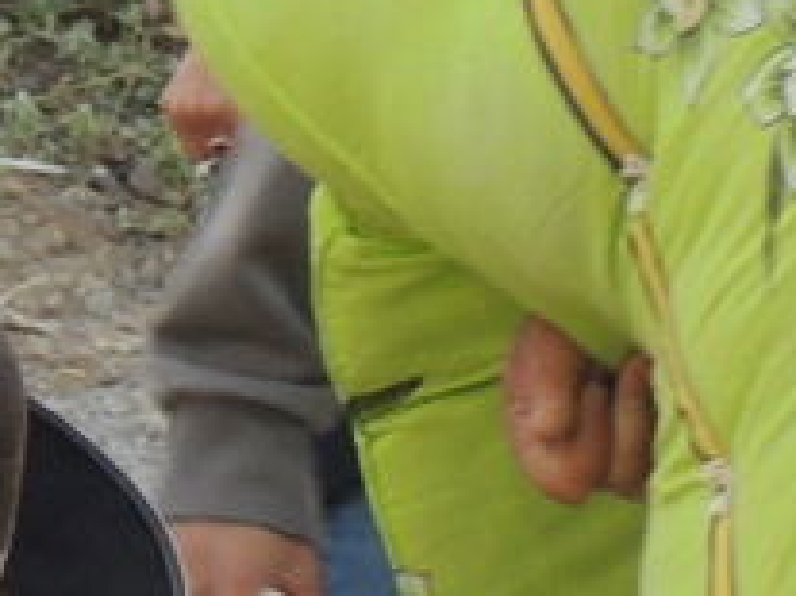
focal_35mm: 983
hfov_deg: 2.0
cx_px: 1269
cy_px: -185
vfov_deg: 1.5
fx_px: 22591
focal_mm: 25.8
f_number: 4.4
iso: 200
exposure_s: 1/60
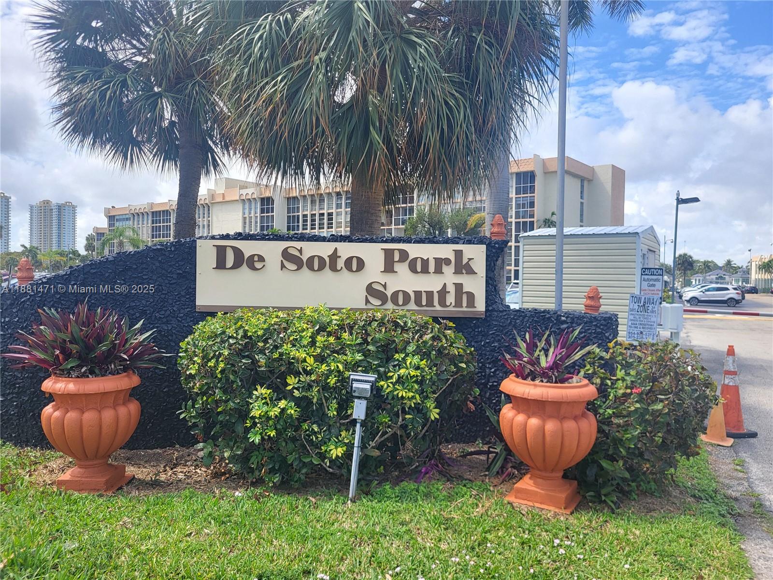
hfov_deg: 67.3
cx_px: 386
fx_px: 581
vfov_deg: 53.1
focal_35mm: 26
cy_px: 290
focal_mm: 5.4
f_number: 1.8
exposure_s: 1/738
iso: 40
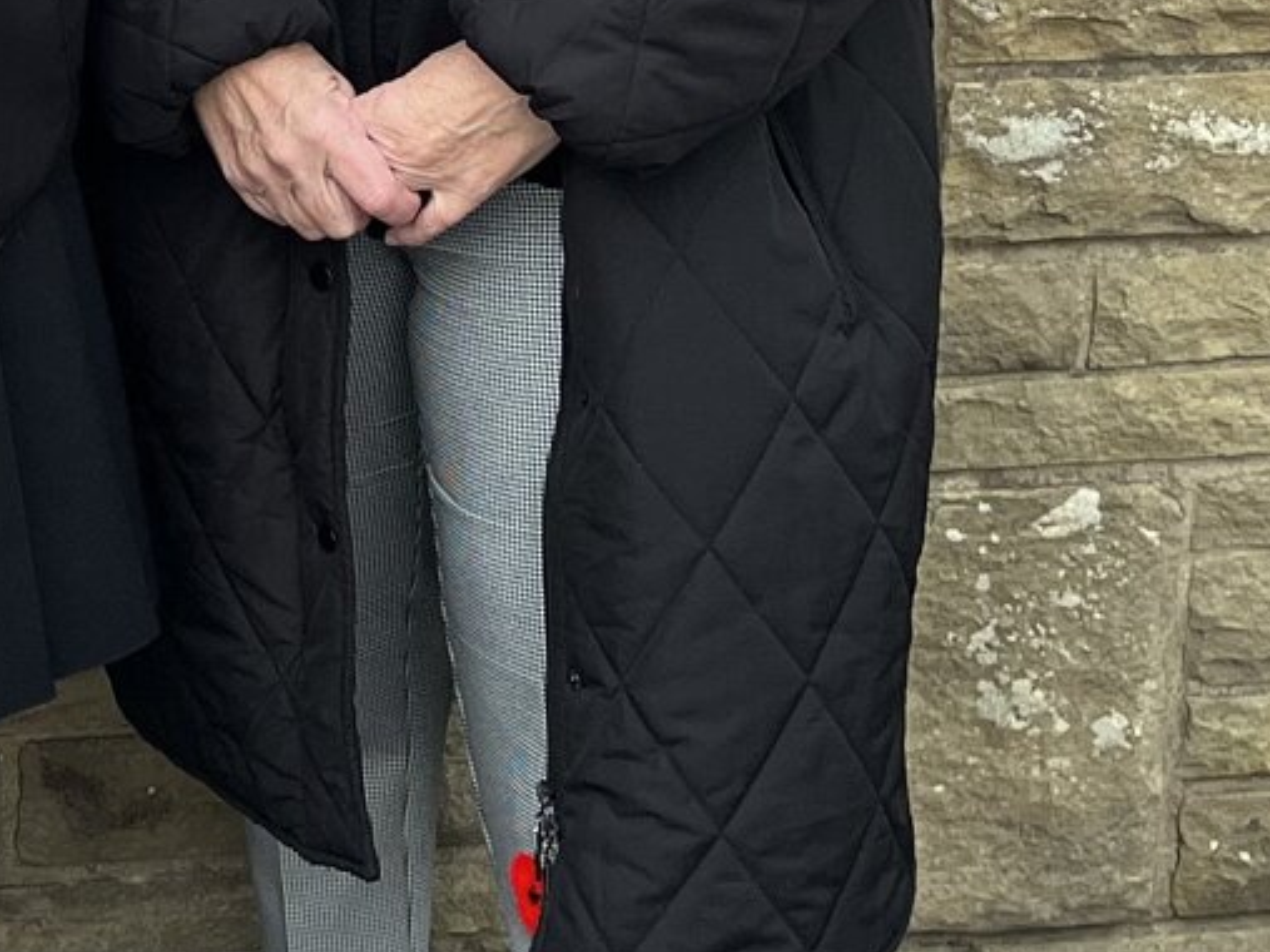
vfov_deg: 13.2
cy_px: -559
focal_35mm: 105
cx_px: -596
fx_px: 3851
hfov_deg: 17.1
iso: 50
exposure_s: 1/348
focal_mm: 5.1
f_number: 1.6
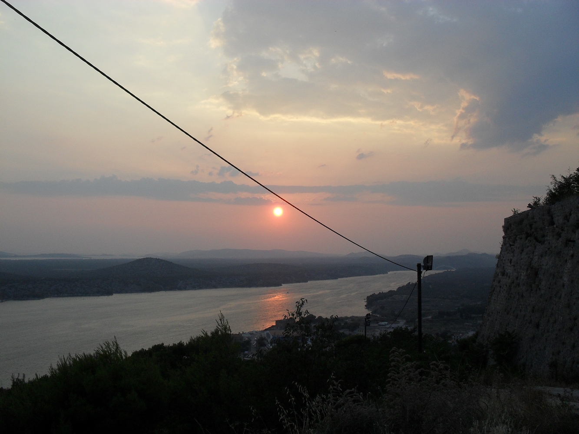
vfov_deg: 40.7
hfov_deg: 52.6
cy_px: 217
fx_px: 585
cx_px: 290
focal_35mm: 35
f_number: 8.4
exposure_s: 1/90
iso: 100
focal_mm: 6.3
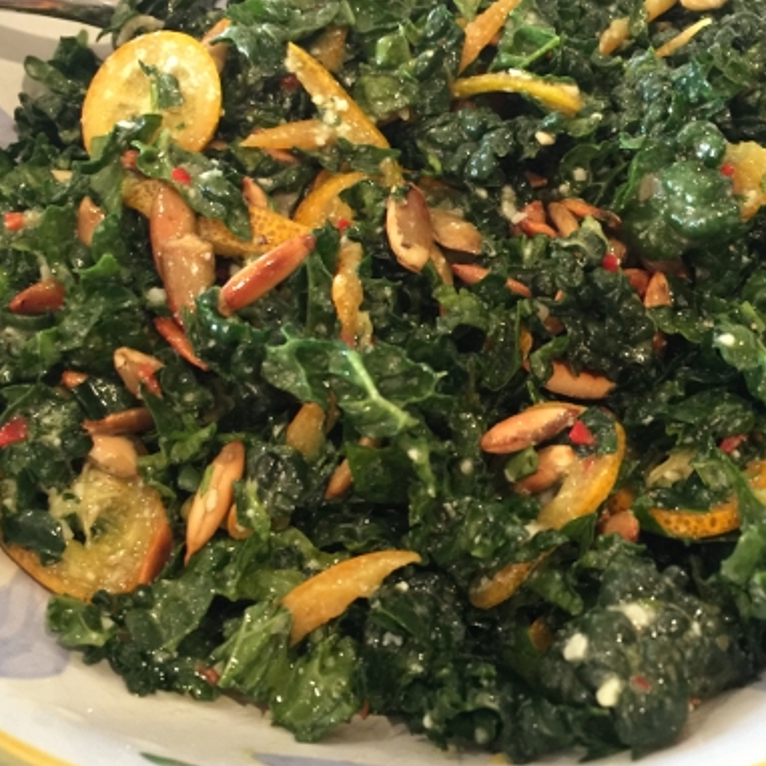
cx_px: 445
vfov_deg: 39.1
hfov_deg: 39.1
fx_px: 1077
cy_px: 345
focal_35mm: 43
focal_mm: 4.15
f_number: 2.2
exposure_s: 1/10
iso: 125
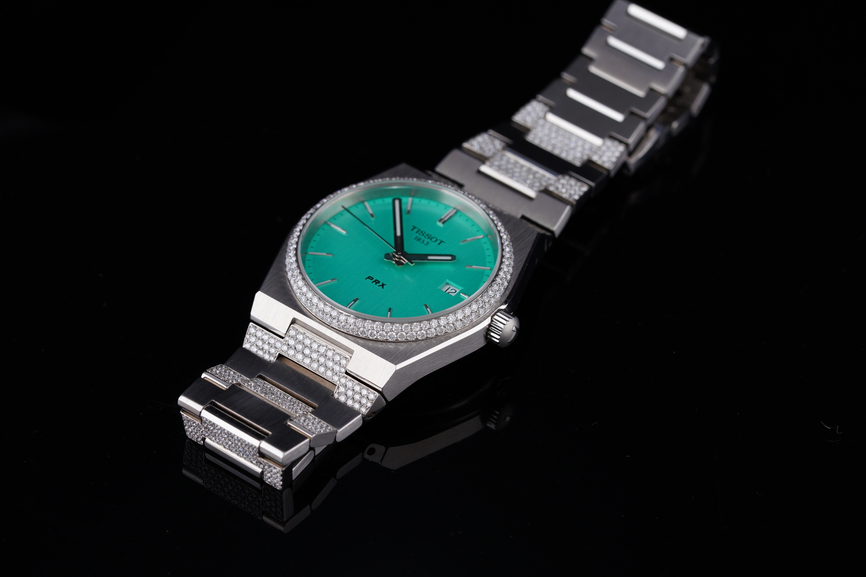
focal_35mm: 90
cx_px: 433
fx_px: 2165
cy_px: 288
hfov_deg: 22.6
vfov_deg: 15.2
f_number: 11
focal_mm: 90
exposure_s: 1/125
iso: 200
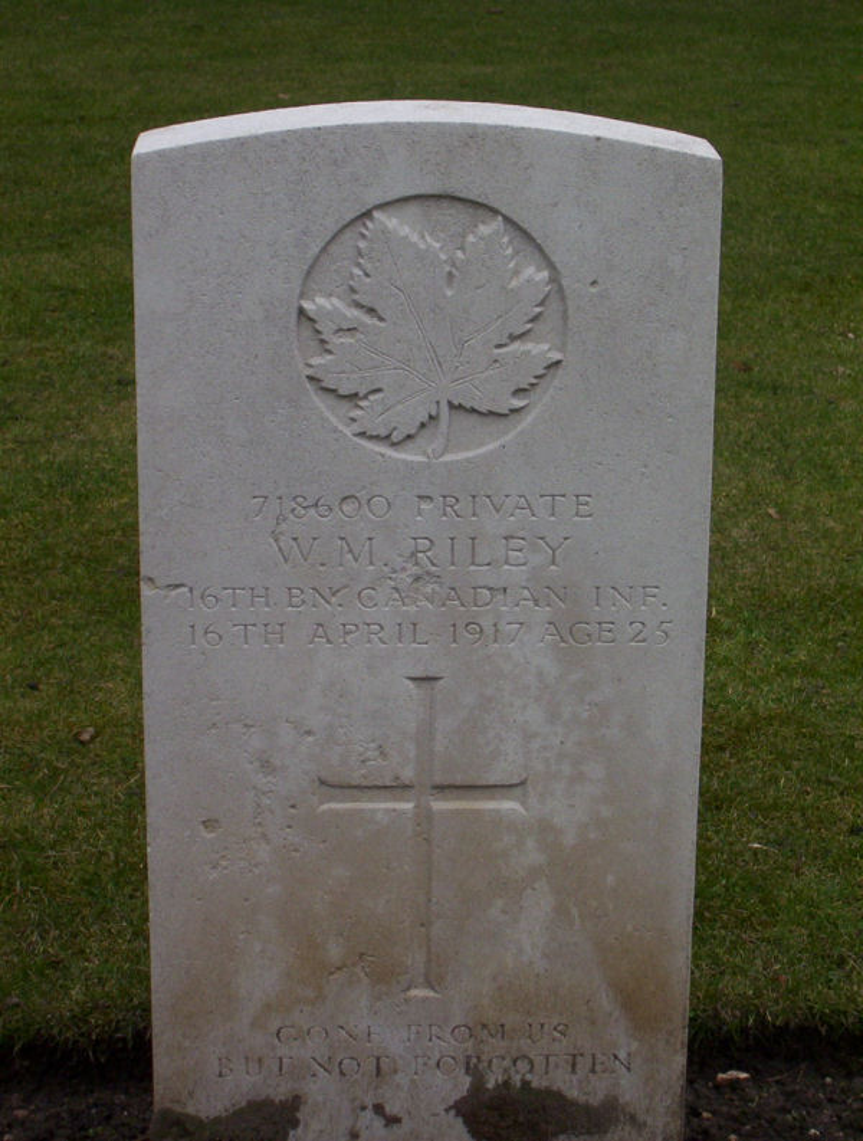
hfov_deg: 14.9
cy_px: 570
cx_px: 432
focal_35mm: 100
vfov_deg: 19.6
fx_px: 3306
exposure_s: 1/343
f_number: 4.07
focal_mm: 13.24
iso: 100
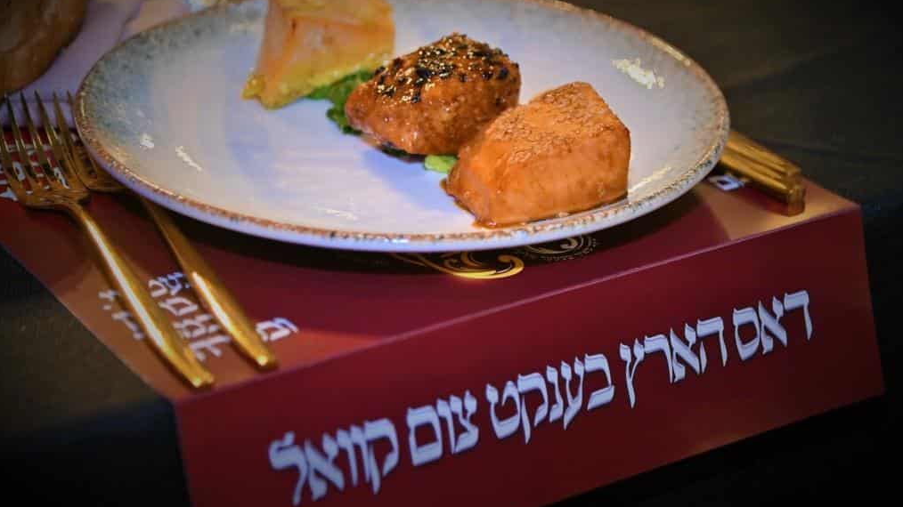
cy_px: 222
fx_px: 2179
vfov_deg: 13.3
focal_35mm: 91
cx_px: 453
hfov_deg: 23.4
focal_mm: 86
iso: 200
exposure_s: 1/200
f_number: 4
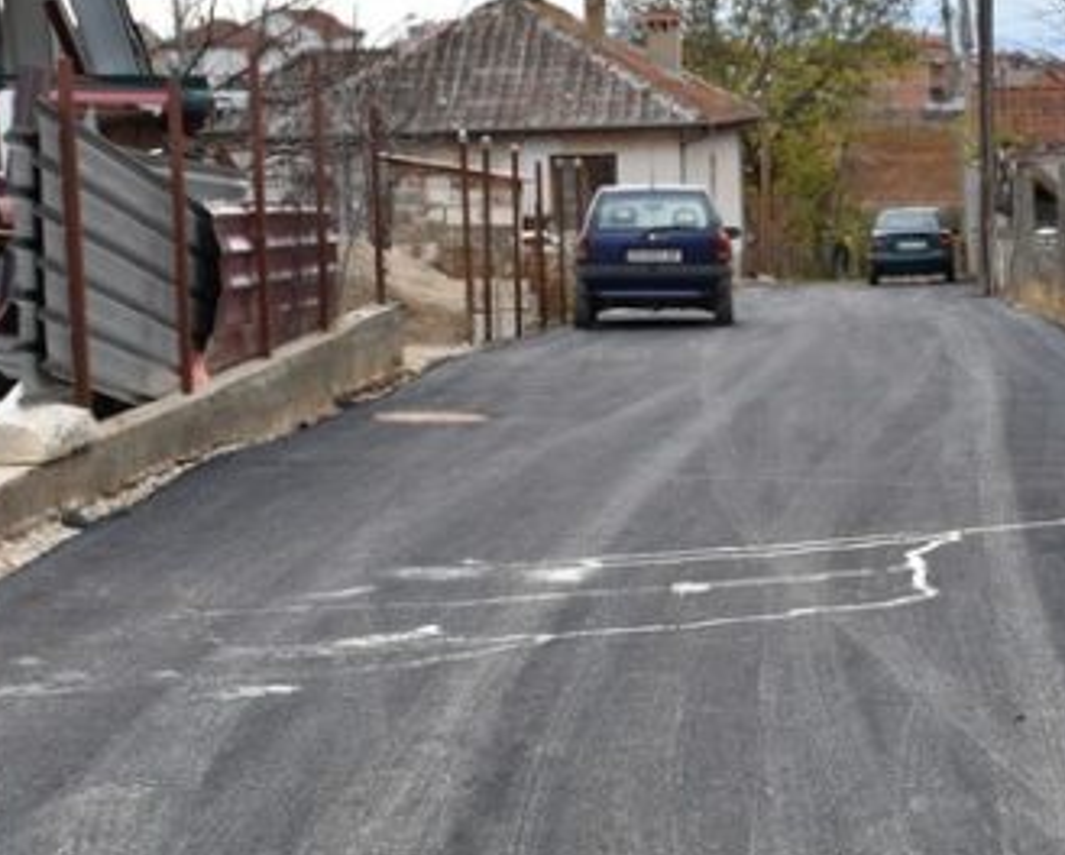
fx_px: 3314
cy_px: 505
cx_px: 680
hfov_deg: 18.2
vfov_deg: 14.7
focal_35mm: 105
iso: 360
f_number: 8
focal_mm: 32
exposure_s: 1/250
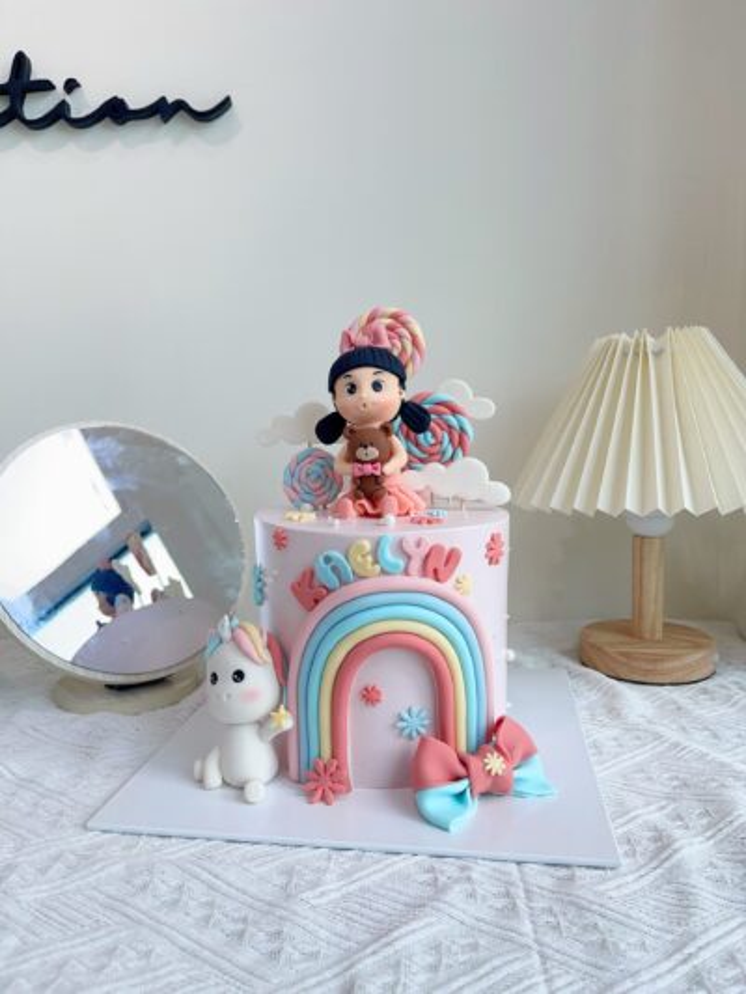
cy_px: 497
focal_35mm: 26
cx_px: 373
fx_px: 747
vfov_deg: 67.3
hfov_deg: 53.1
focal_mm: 5.1
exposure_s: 1/148
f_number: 1.6
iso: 32
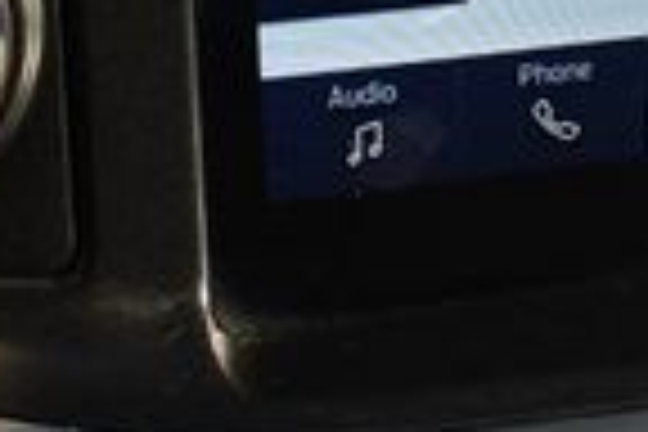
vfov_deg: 9.2
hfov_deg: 14.0
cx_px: 945
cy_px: -500
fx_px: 2484
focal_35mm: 138
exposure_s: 1/250
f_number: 5.6
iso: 320
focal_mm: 21
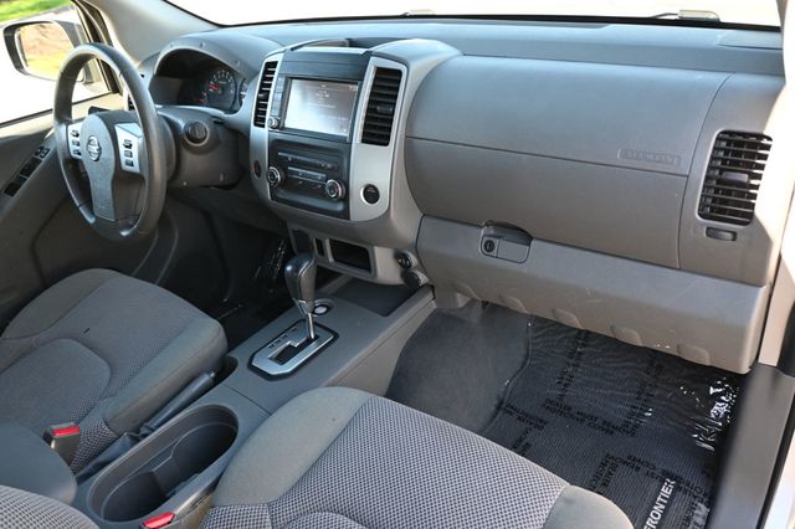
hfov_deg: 66.0
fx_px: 612
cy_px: 264
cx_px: 398
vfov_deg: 46.7
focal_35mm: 28
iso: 640
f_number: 3.8
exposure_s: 1/125
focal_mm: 18.5
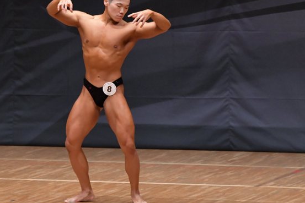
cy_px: 91
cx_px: 95
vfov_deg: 3.6
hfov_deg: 5.4
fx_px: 3203
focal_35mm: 378
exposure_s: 1/400
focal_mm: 180
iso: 6400
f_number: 5.6
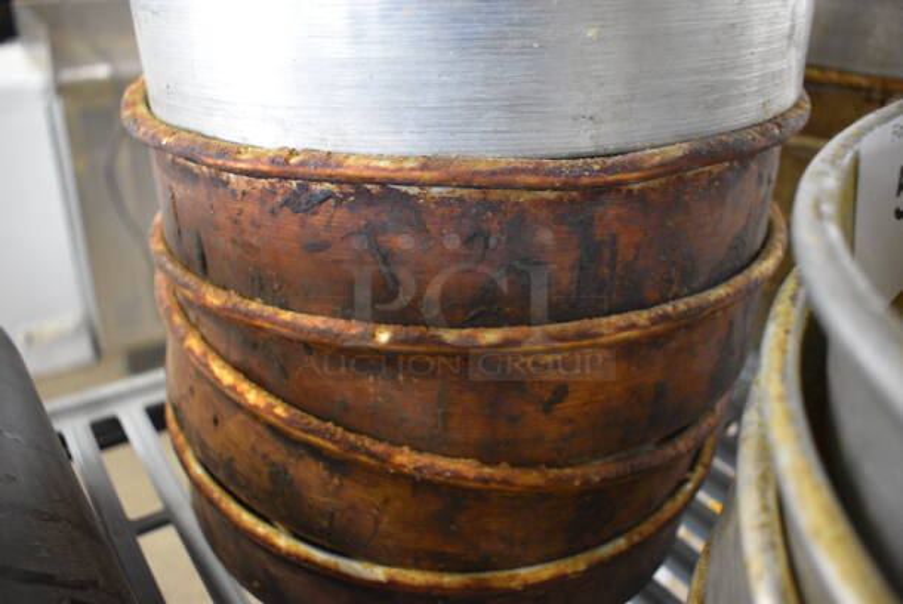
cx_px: 452
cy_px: 302
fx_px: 753
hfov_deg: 61.9
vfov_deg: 43.7
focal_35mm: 30
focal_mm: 20
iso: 3200
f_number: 3.5
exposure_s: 1/50
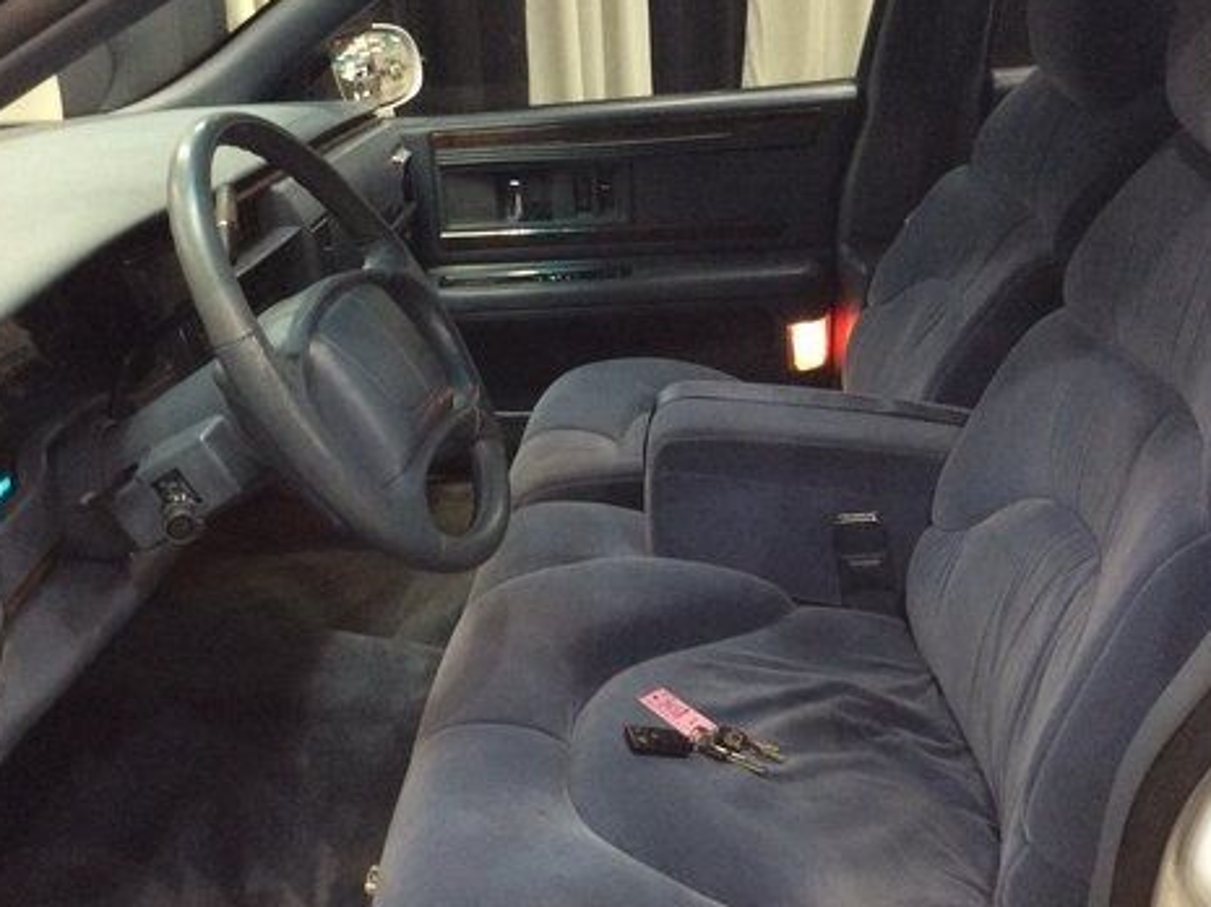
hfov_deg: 43.0
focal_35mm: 44
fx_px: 1538
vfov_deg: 32.8
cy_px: 487
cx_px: 612
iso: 160
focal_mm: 3.3
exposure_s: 1/25
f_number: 2.4
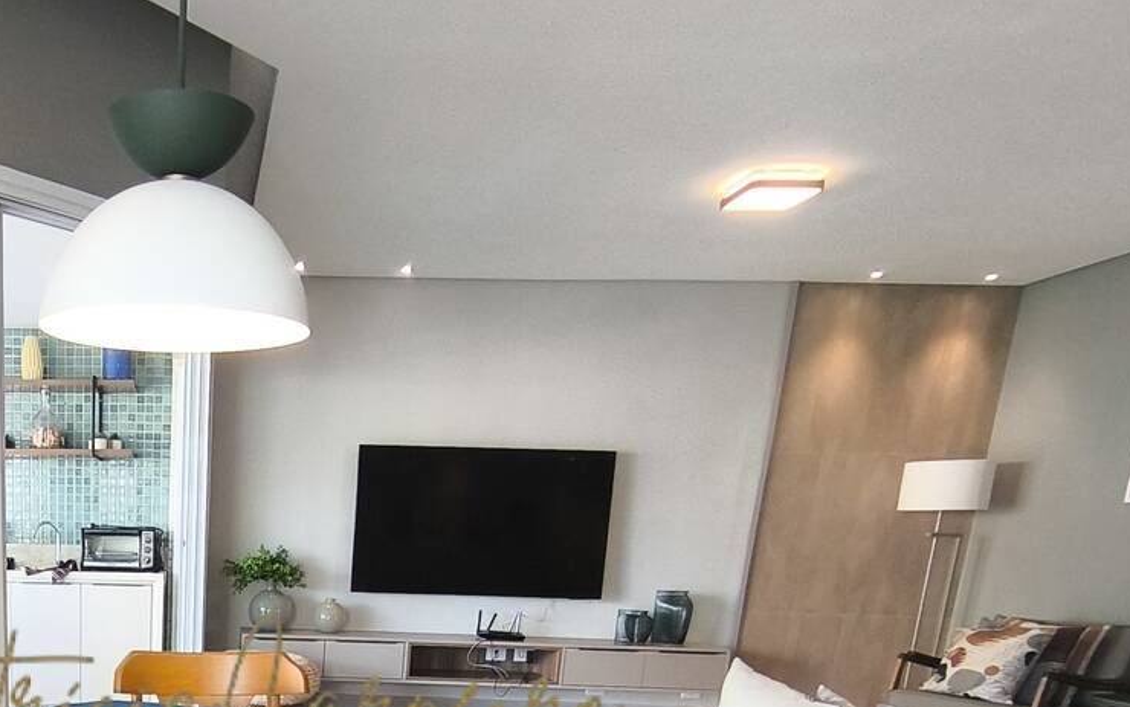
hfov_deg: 52.6
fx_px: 1017
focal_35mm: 33
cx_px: 162
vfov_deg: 33.5
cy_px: 773
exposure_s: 1/60
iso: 200
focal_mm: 1.65
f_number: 2.2
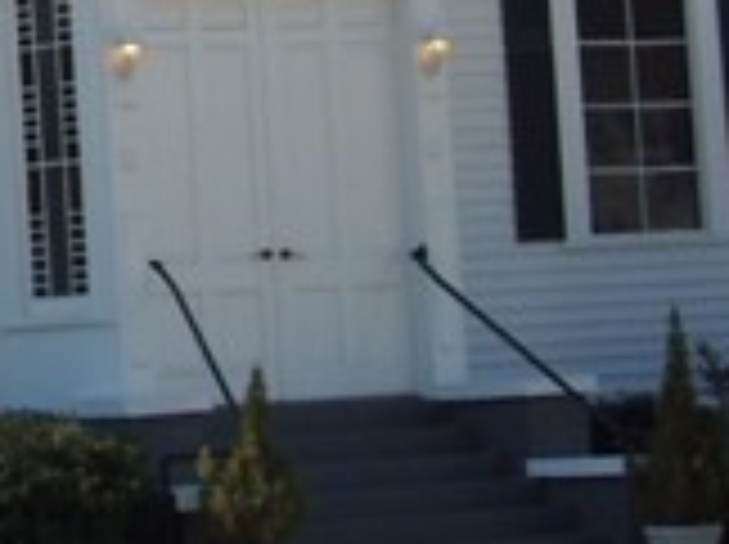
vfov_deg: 8.4
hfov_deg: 10.9
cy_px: -297
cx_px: -446
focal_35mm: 173
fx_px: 3638
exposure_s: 1/521
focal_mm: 5.7
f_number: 2.8
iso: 64
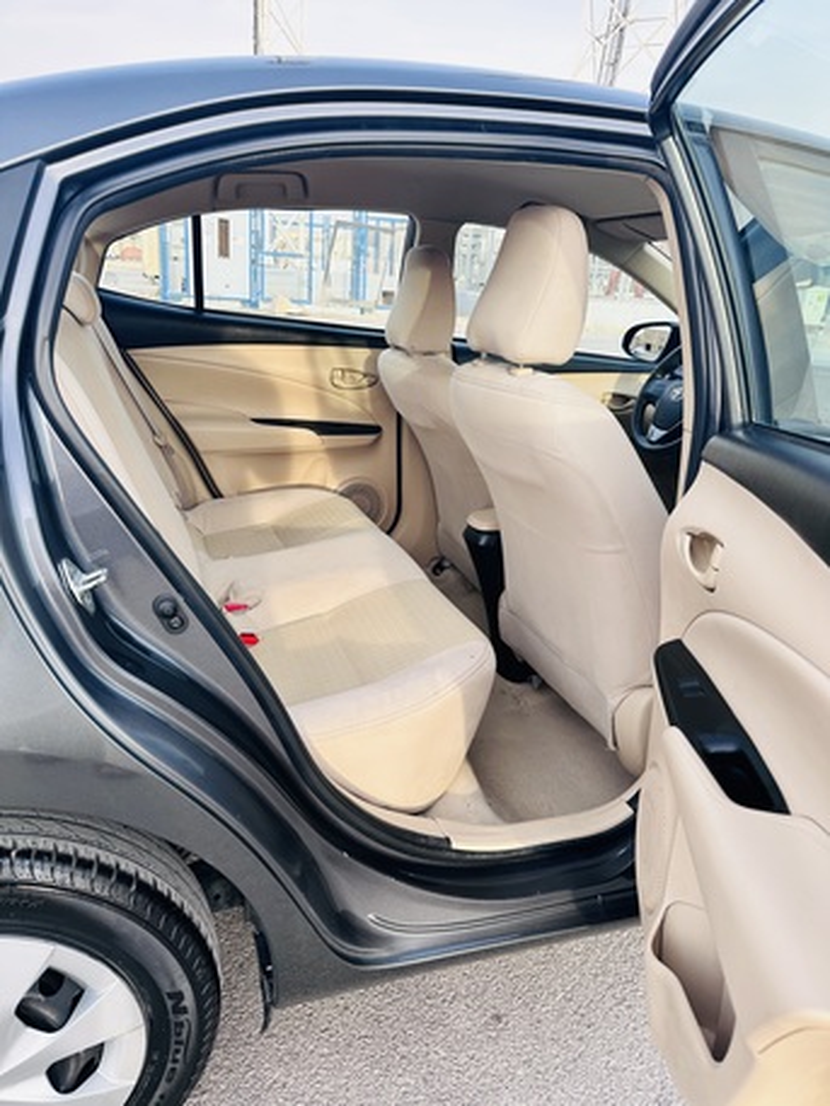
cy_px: 553
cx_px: 415
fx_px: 767
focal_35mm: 24
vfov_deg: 71.6
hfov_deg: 56.8
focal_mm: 6.86
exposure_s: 1/370
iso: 80
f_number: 1.78
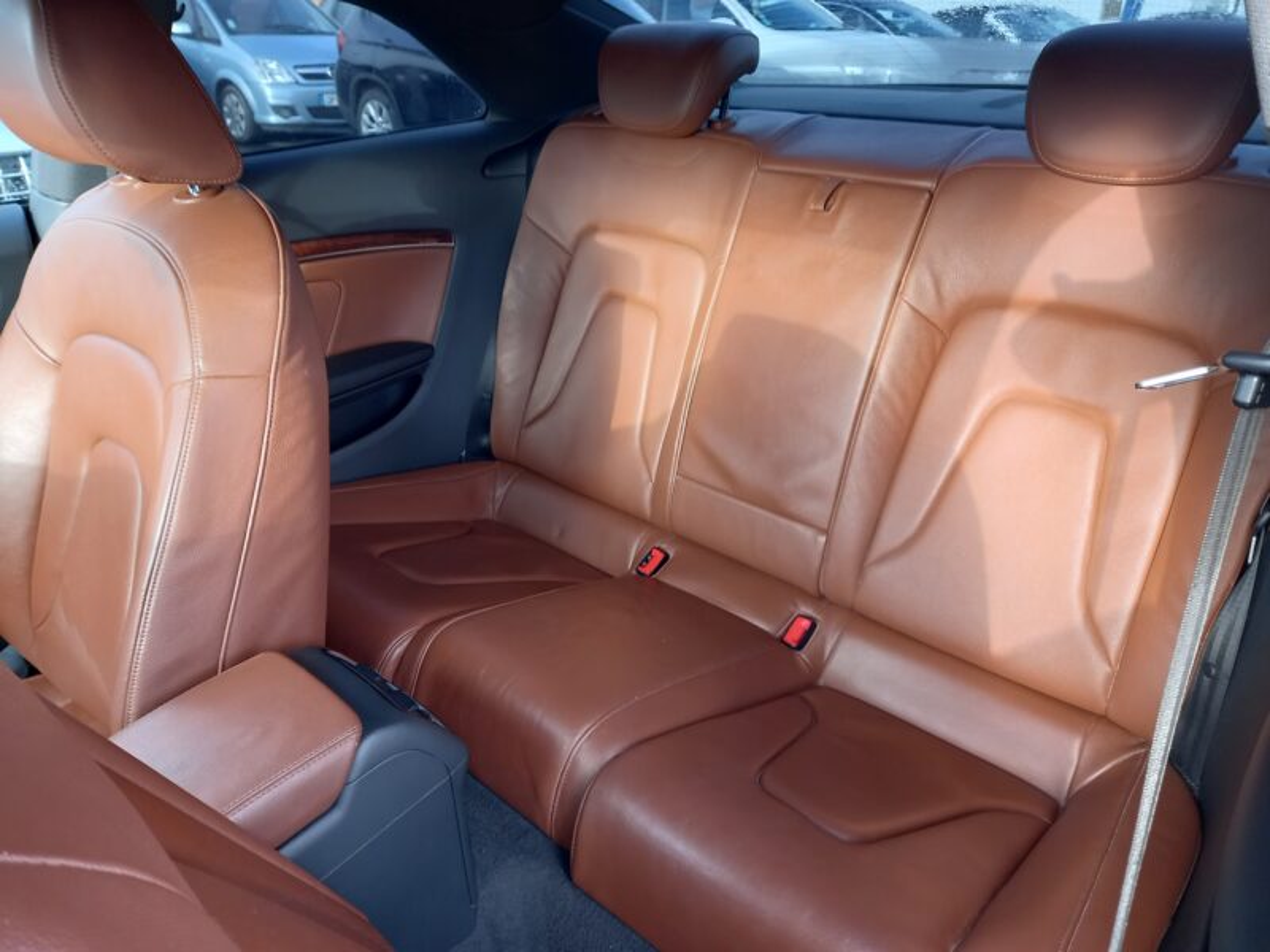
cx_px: 635
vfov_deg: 54.9
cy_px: 476
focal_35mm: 25
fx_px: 917
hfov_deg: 69.4
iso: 125
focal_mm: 4.6
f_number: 2
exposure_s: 1/50
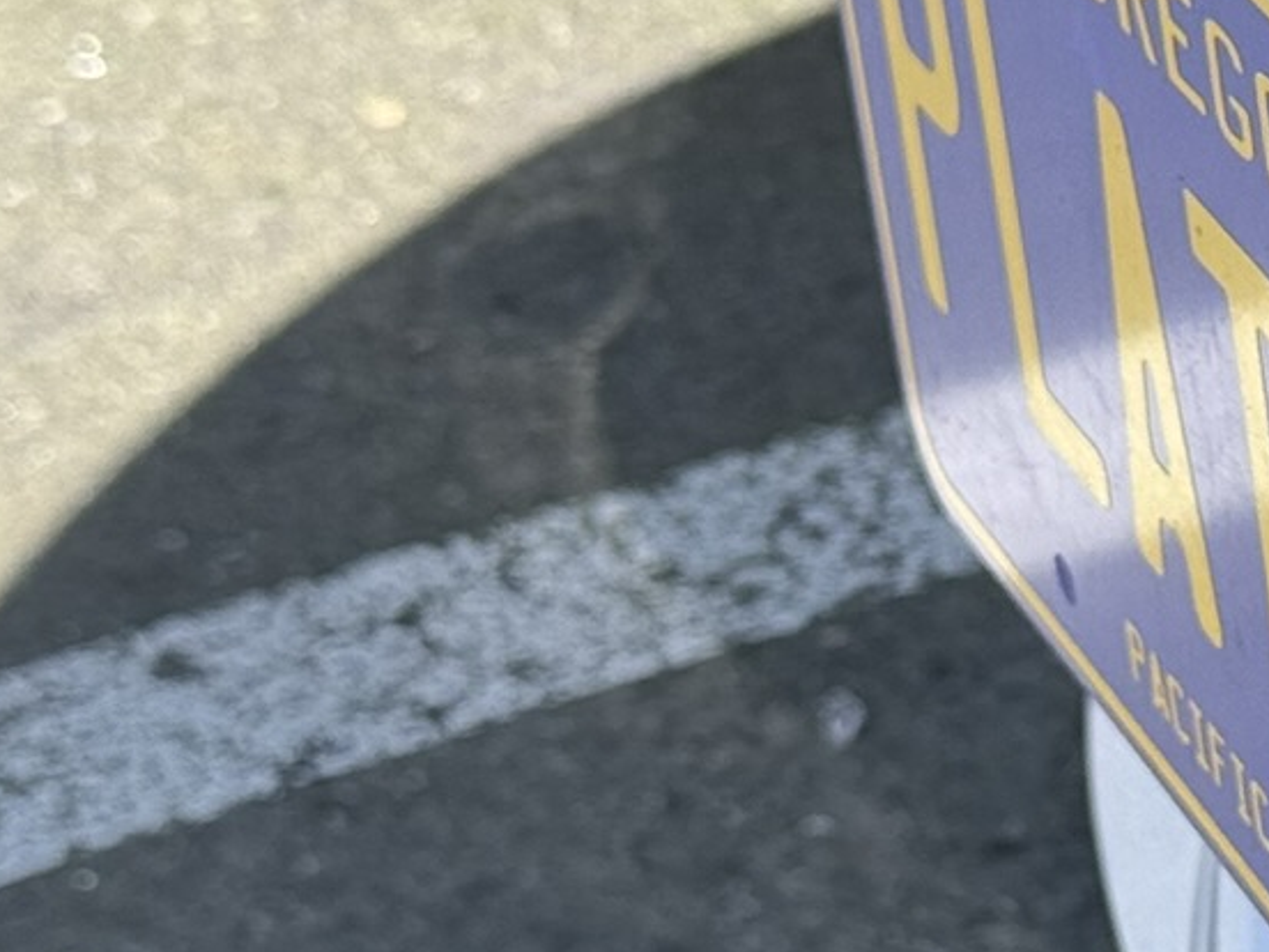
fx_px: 6525
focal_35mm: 178
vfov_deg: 8.3
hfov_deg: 10.9
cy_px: 759
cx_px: 1607
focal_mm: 6.76
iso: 100
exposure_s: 1/1678
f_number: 1.78
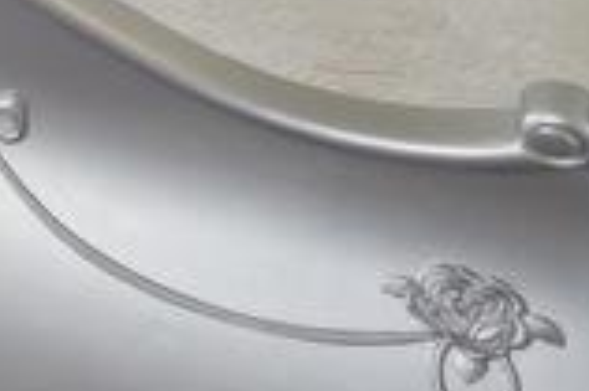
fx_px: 1487
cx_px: -995
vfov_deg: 12.2
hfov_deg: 13.0
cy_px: -519
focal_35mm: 91
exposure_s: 1/13
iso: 100
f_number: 9
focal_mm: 14
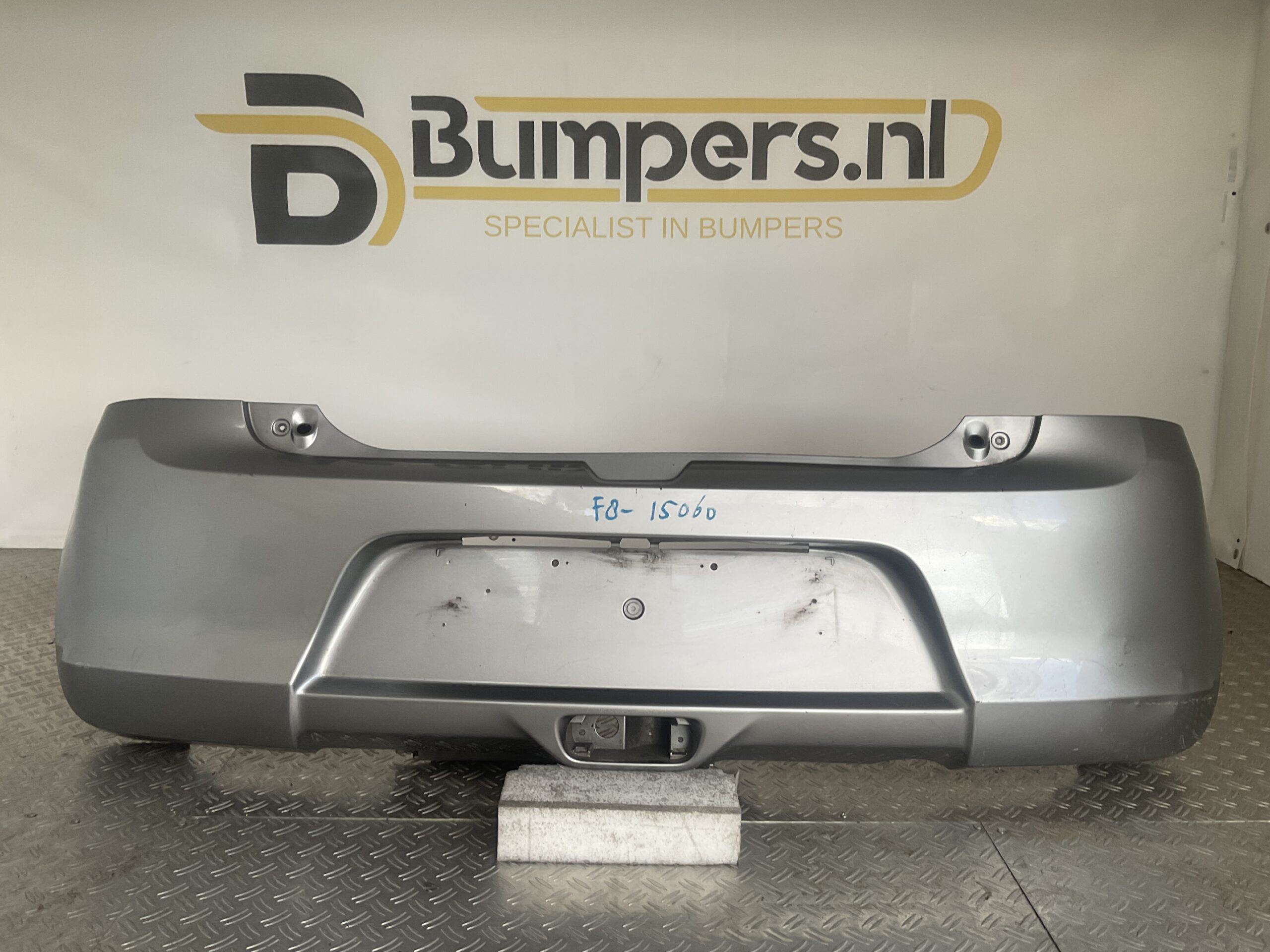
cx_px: 635
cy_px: 476
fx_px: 1064
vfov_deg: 48.2
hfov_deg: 61.7
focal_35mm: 29
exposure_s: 1/100
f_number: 1.8
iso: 32
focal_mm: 3
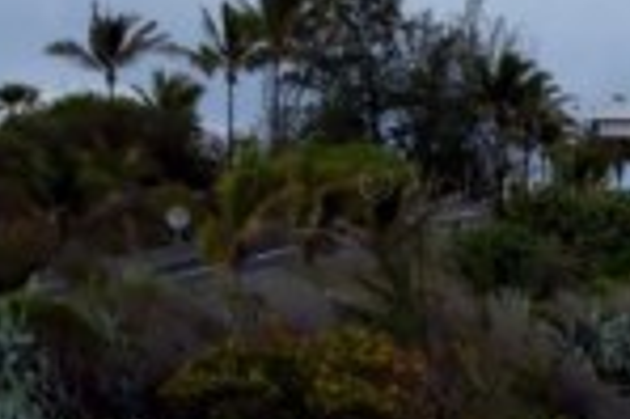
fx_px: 9859
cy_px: -664
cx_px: 1002
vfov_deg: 2.4
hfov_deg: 3.6
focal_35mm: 564
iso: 160
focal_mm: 70
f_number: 9
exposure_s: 1/100
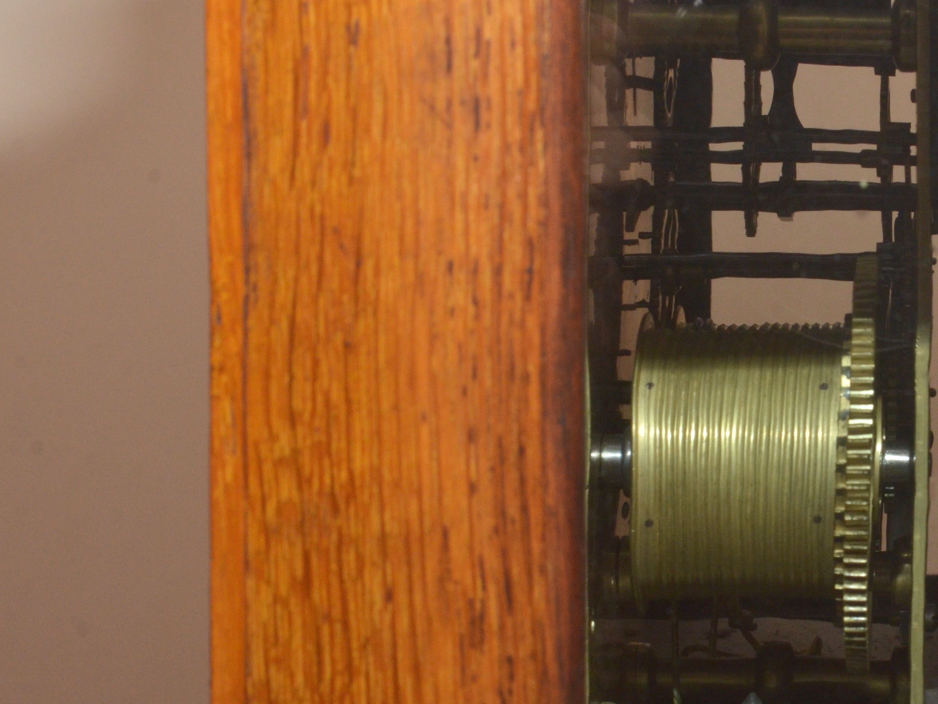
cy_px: 377
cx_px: 837
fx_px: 3306
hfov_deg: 16.0
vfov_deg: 12.1
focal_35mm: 122
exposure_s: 1/125
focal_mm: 46
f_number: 16
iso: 800
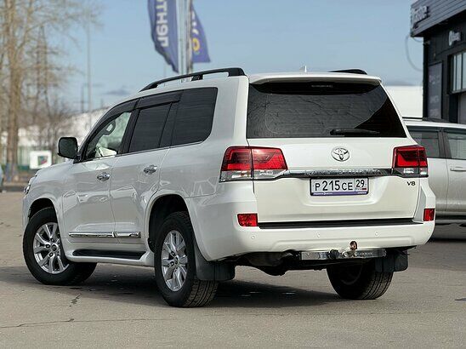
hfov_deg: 16.4
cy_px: 174
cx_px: 233
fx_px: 1614
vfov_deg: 12.3
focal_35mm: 120
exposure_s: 1/1916
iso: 50
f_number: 2.8
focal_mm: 15.66
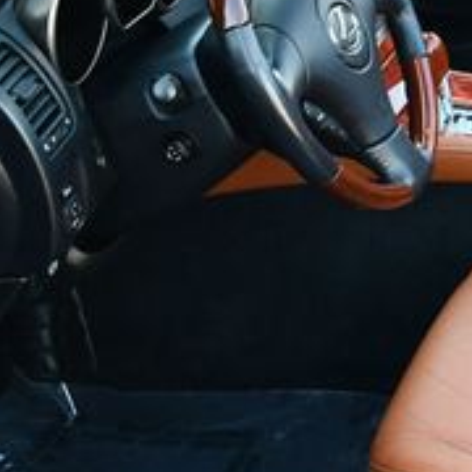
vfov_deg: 16.0
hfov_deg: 14.7
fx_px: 1681
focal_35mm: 109
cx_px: 747
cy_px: 184
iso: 720
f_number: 3.5
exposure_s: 1/250
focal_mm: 18
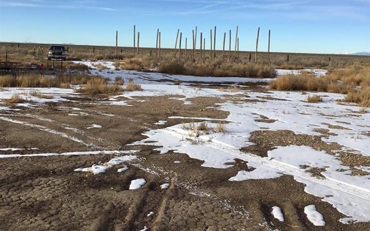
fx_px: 443
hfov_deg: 45.3
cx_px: 185
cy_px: 54
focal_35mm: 44
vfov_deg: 28.7
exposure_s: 1/1381
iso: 25
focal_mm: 3.3
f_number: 2.4
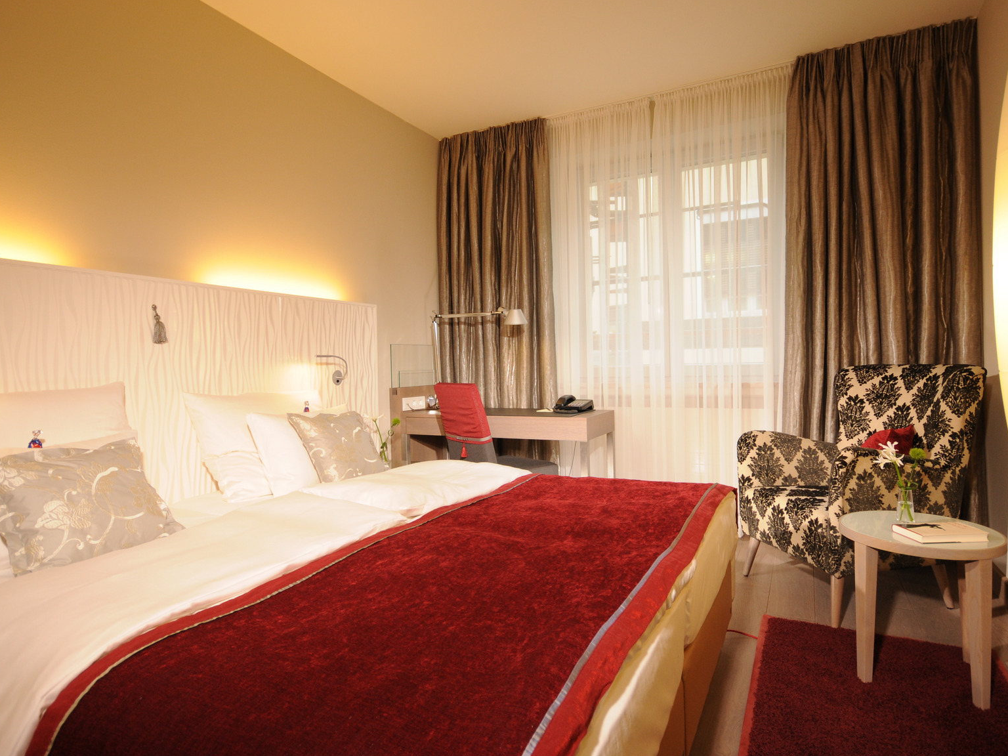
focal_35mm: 21
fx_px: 601
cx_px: 511
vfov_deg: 64.4
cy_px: 368
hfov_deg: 80.0
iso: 320
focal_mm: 11
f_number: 5.6
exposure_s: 1/30
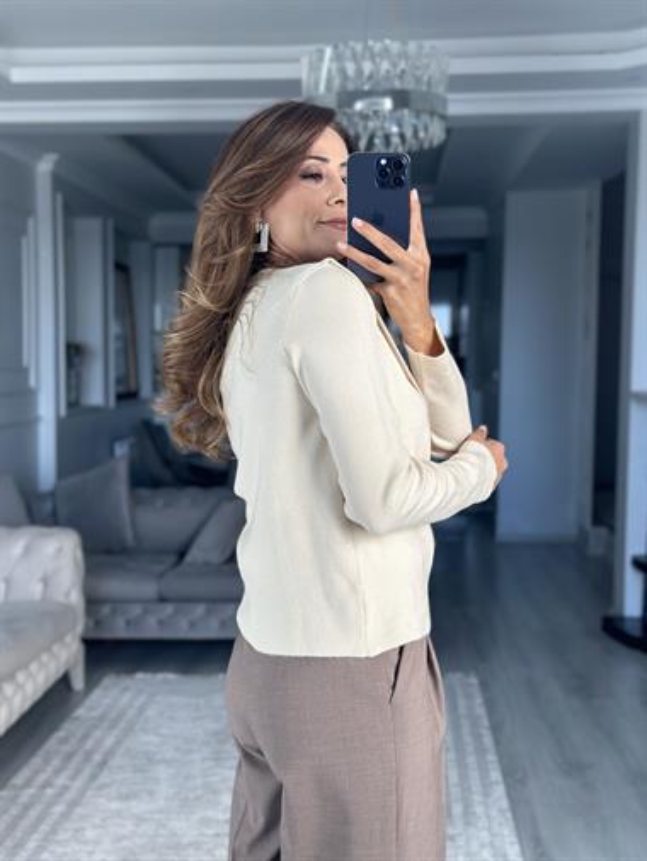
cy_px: 430
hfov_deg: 30.3
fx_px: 1195
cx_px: 324
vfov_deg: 39.6
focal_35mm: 48
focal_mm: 6.86
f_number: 1.78
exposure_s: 1/298
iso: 80
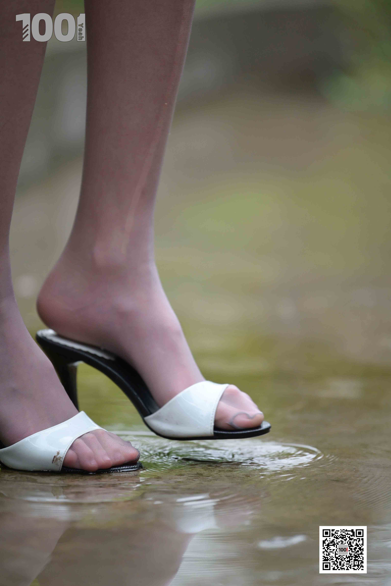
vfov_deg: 11.1
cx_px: 196
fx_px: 3013
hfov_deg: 7.4
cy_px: 293
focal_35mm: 185
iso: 1250
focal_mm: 185
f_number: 2.8
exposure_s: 1/250
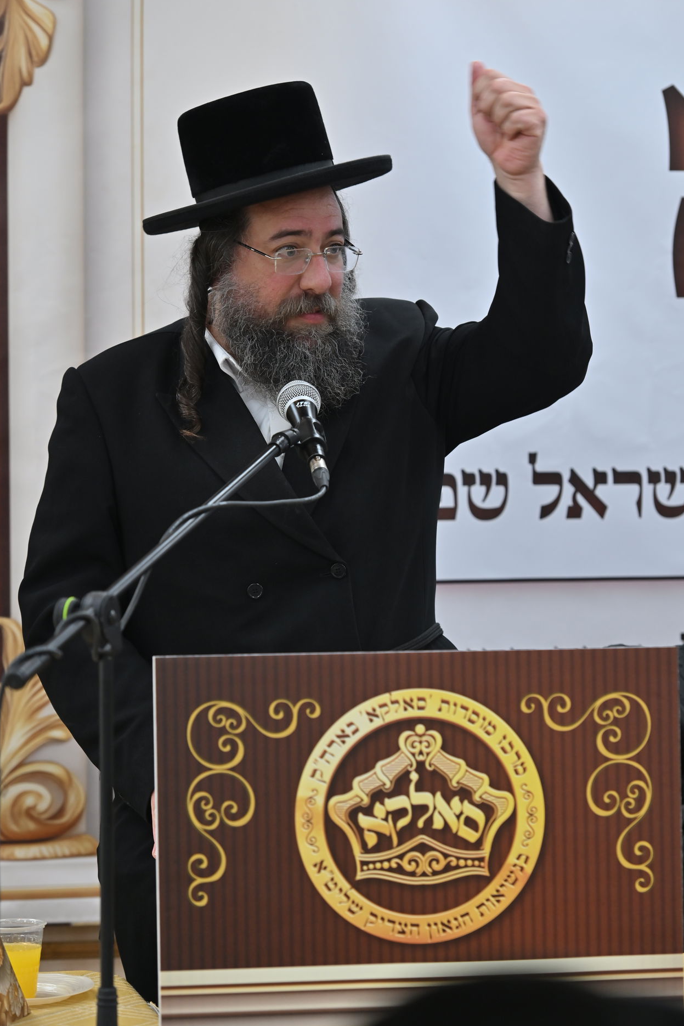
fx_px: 3903
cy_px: 521
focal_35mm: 137
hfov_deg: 10.0
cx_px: 353
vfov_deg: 15.0
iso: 500
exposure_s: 1/200
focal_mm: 122
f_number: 4
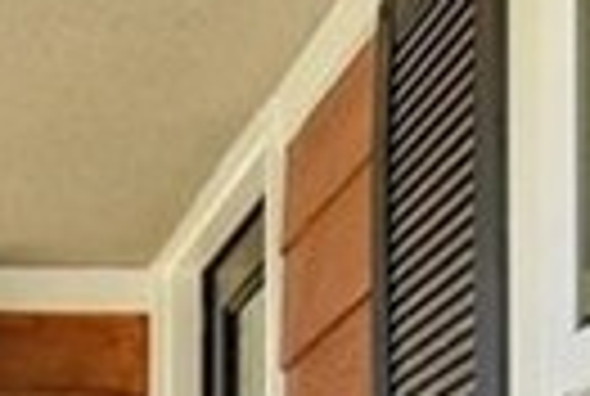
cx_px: -261
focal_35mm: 117
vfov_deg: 10.6
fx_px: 1922
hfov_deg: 16.1
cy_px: 848
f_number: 5
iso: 100
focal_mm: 10
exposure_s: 1/100
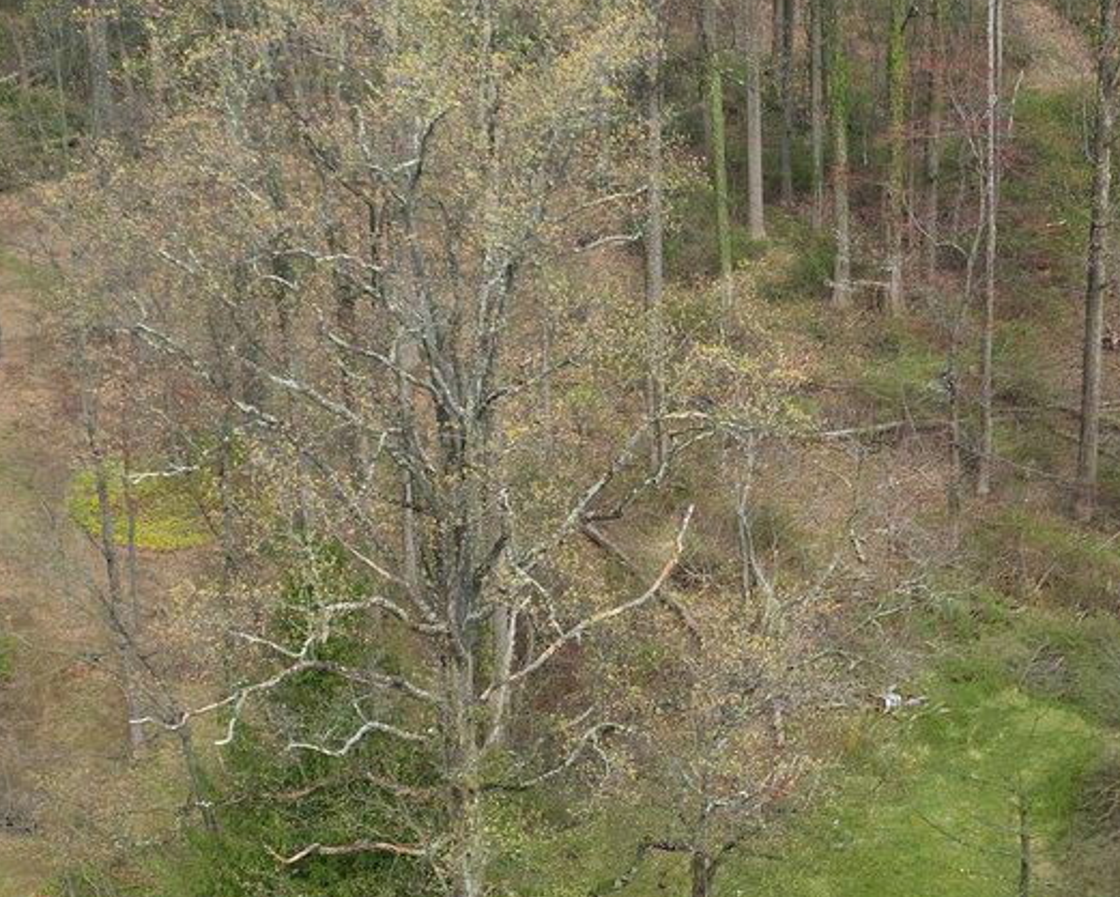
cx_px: 774
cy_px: 823
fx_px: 3050
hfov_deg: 20.7
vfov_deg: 16.5
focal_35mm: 92
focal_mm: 12.29
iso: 130
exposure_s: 1/1000
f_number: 2.8
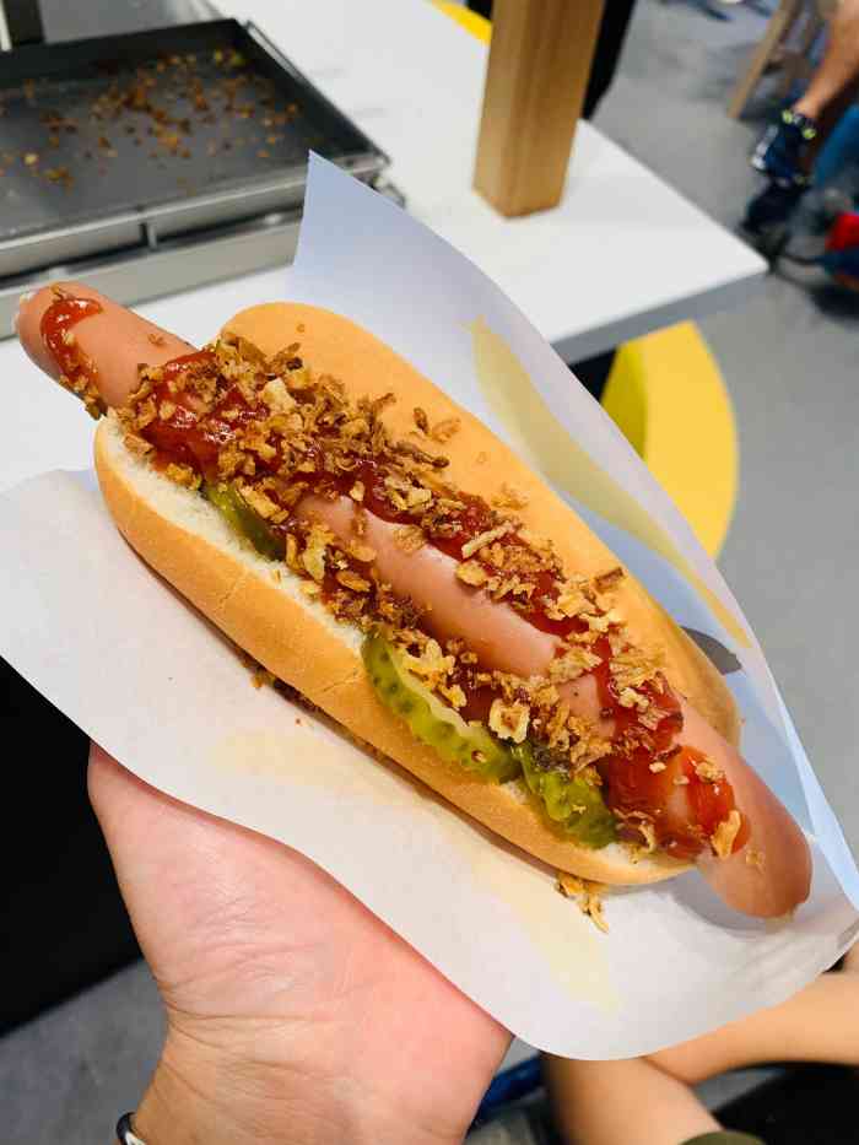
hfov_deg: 53.1
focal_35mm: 26
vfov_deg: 67.3
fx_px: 860
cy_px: 572
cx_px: 430
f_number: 1.8
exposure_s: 1/121
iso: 80
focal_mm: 4.25
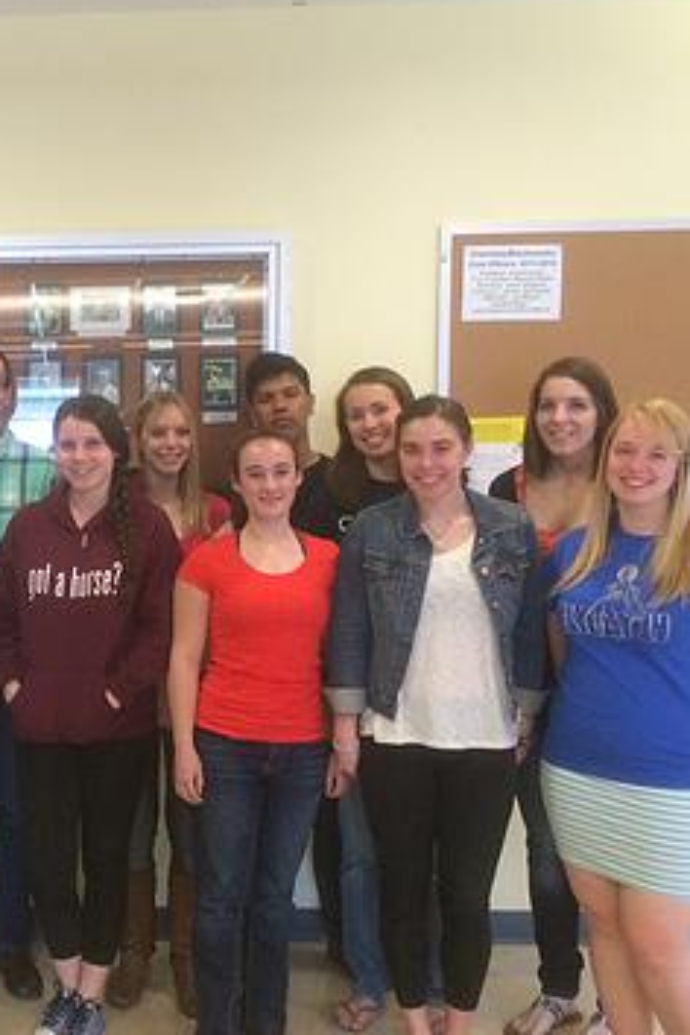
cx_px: -18
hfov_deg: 26.0
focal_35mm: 49
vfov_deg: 40.3
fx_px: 1409
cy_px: 569
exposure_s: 1/30
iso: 200
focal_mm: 4.12
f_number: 2.2
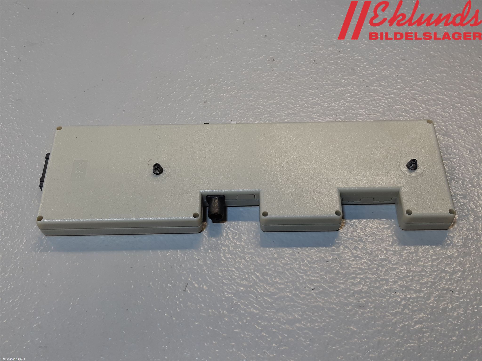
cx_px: 241
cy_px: 180
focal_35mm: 26
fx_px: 362
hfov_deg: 67.3
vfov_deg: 53.1
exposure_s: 1/100
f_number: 1.7
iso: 50
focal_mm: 3.93
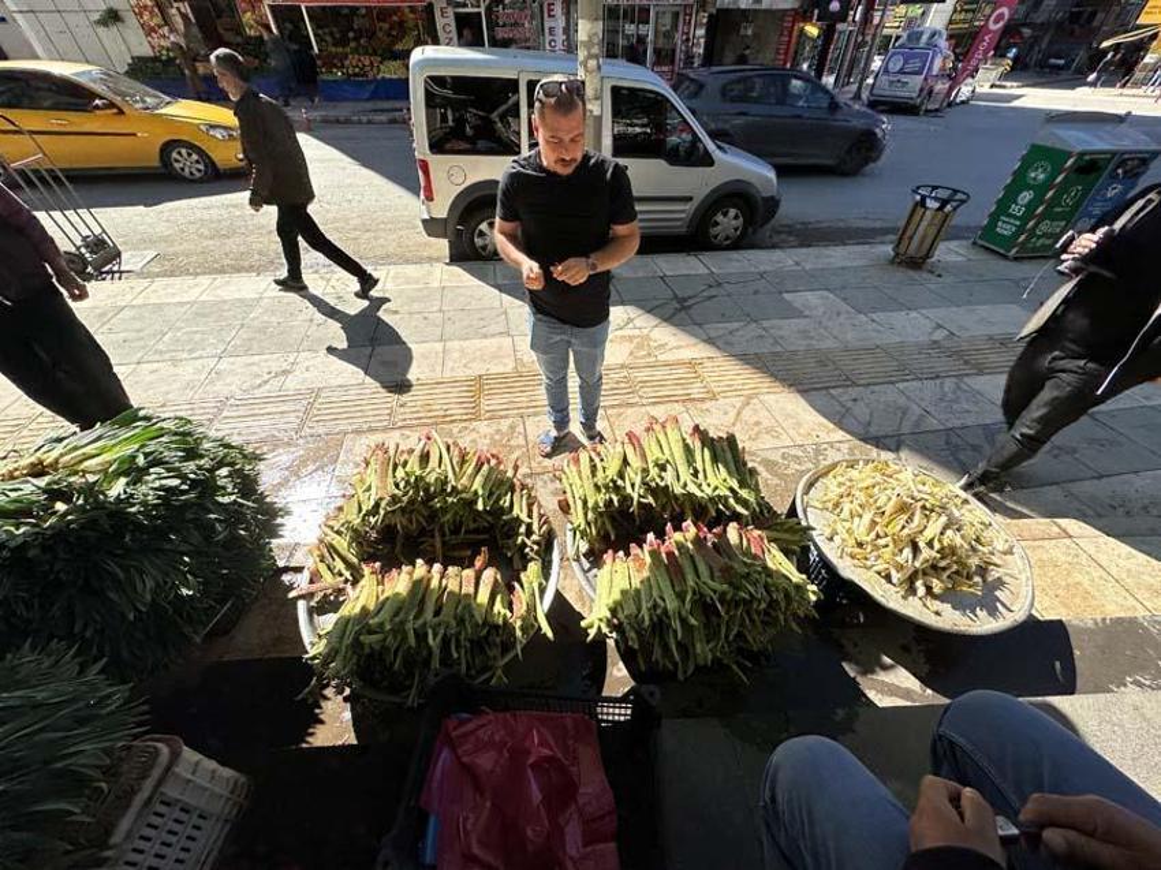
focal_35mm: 14
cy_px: 435
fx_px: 469
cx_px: 580
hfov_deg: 102.1
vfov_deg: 85.6
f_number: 2.2
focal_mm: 2.22
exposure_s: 1/2564
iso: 50
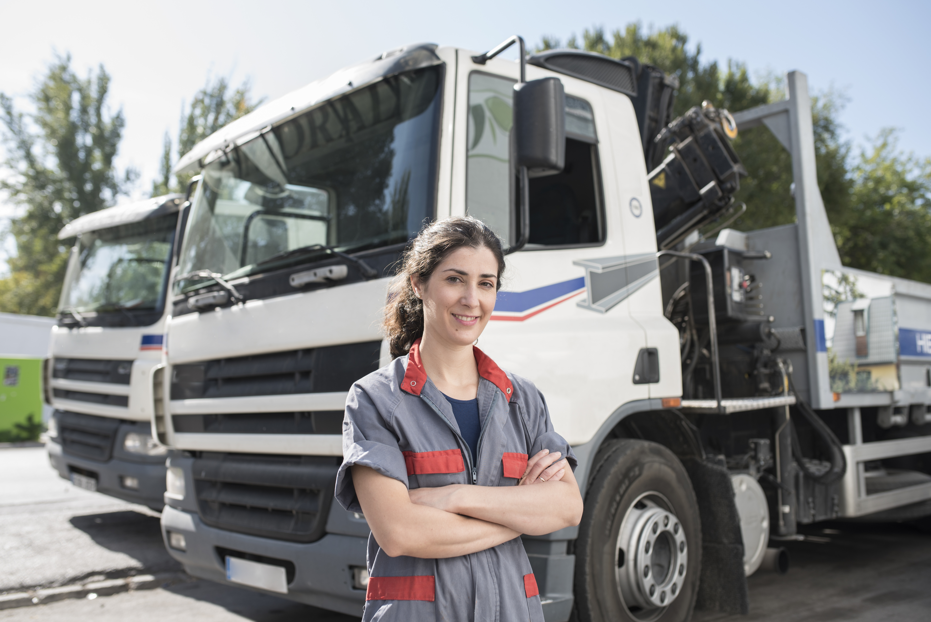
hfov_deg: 54.4
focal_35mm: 35
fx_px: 905
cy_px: 311
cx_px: 466
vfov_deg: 37.9
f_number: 3.5
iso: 100
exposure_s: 1/500
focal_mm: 35
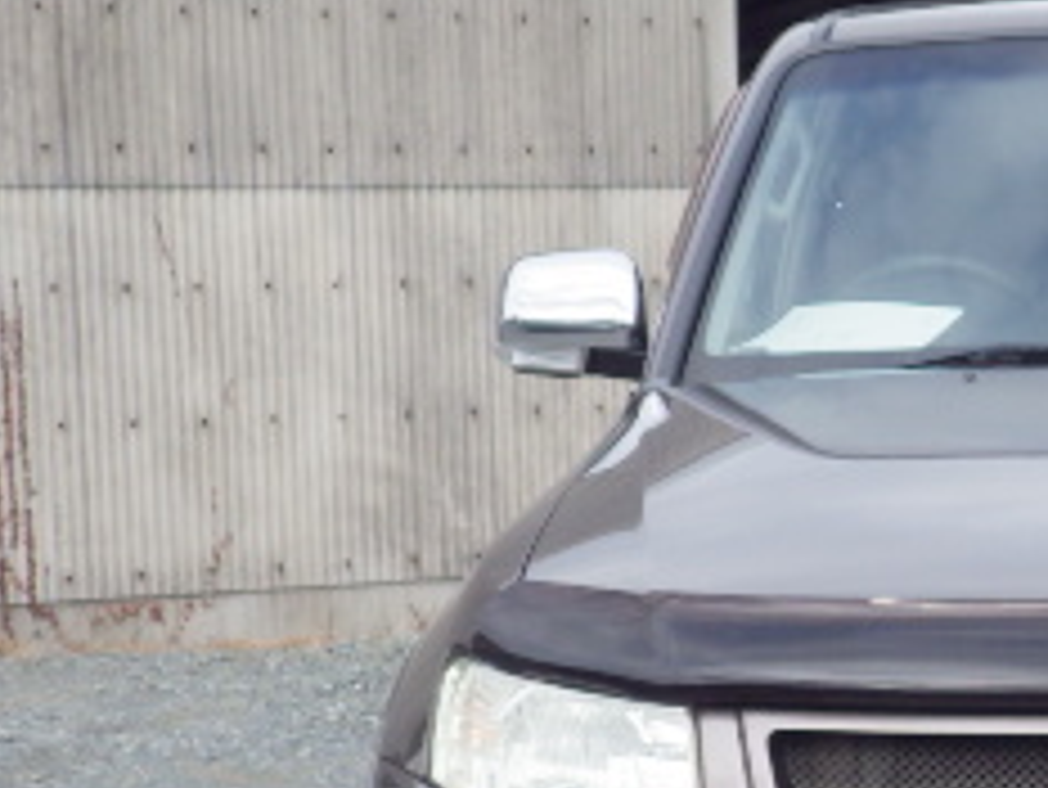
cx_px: 1147
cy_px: 630
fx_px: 2575
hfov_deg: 21.8
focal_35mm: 85
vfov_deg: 17.2
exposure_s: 1/1250
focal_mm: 5.5
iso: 250
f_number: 2.3
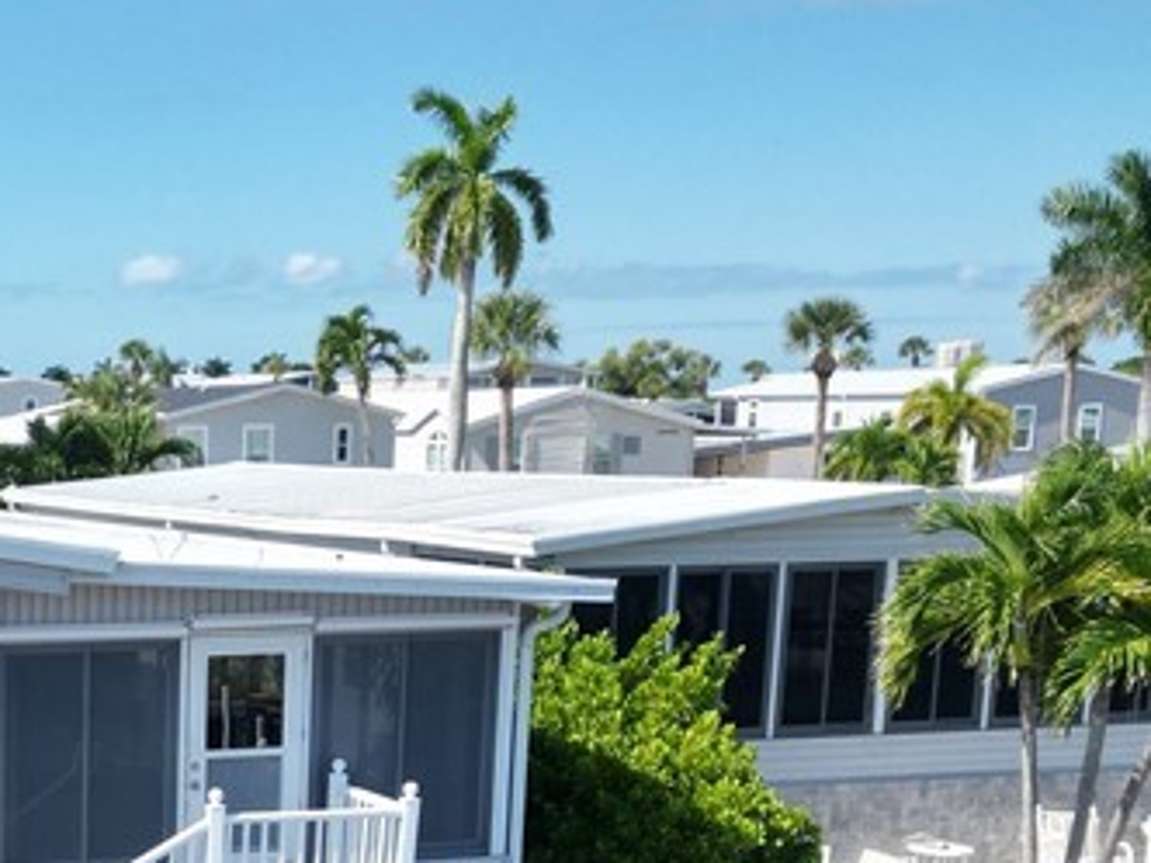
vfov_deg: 18.9
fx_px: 2461
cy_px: 1019
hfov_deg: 24.8
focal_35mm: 74
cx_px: -69
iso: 120
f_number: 1.7
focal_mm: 6.72
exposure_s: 1/2500
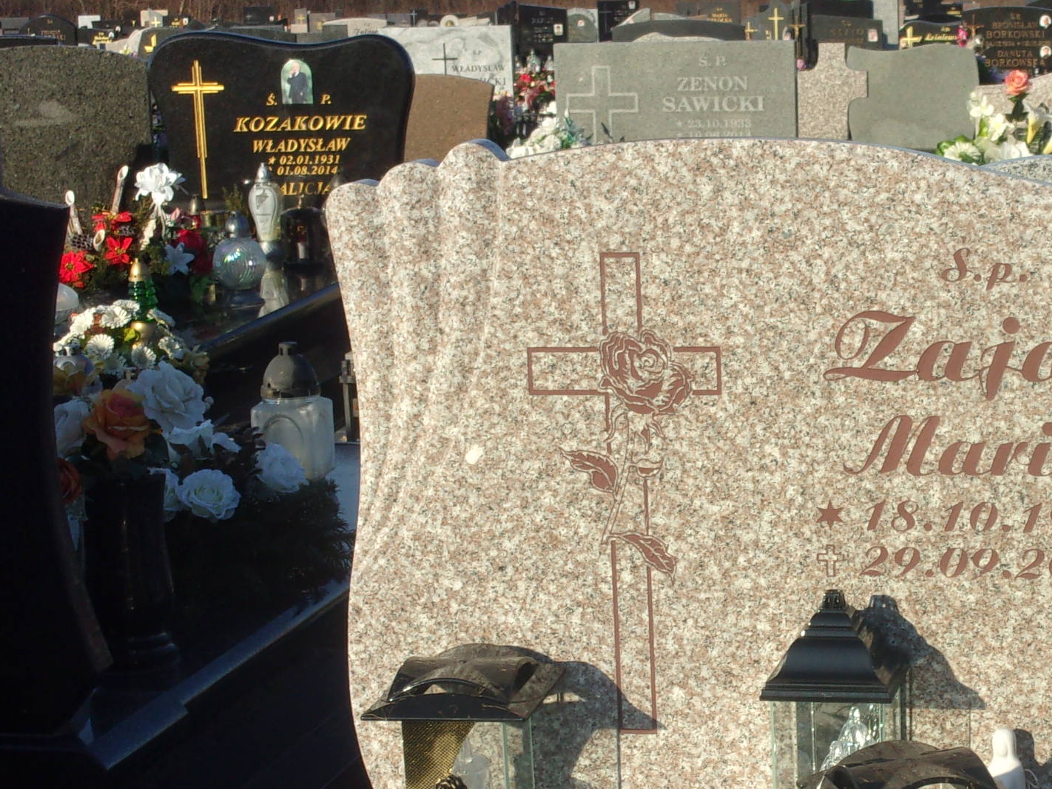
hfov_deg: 20.1
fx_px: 2917
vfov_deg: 15.4
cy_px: 552
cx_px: 913
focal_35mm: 96
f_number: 13.1
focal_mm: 9.5
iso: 80
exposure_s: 1/70
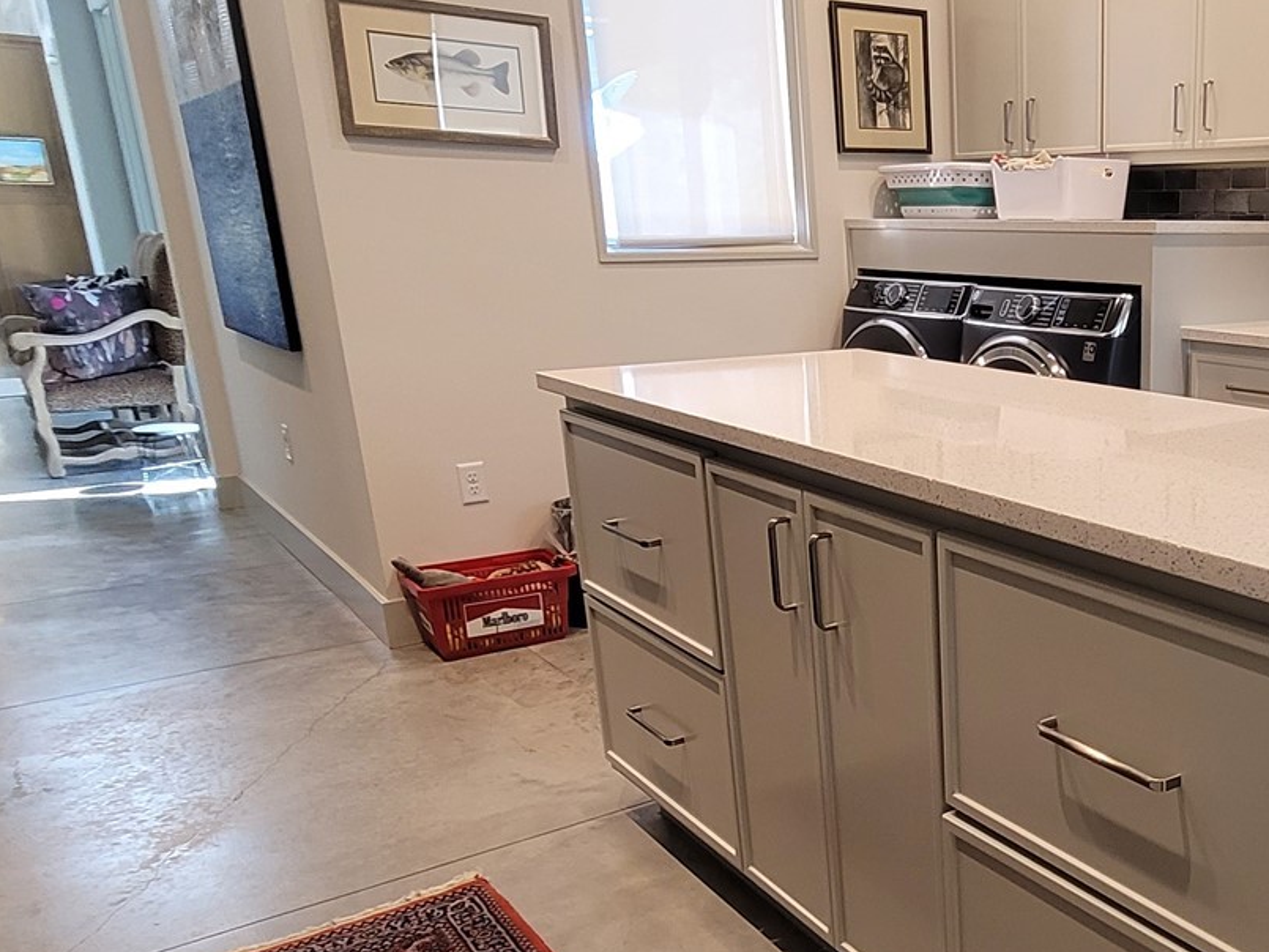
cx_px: 1107
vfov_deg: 44.9
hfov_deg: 52.4
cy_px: 618
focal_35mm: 31
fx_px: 1137
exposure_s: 1/60
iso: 250
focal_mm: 2.2
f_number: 2.2
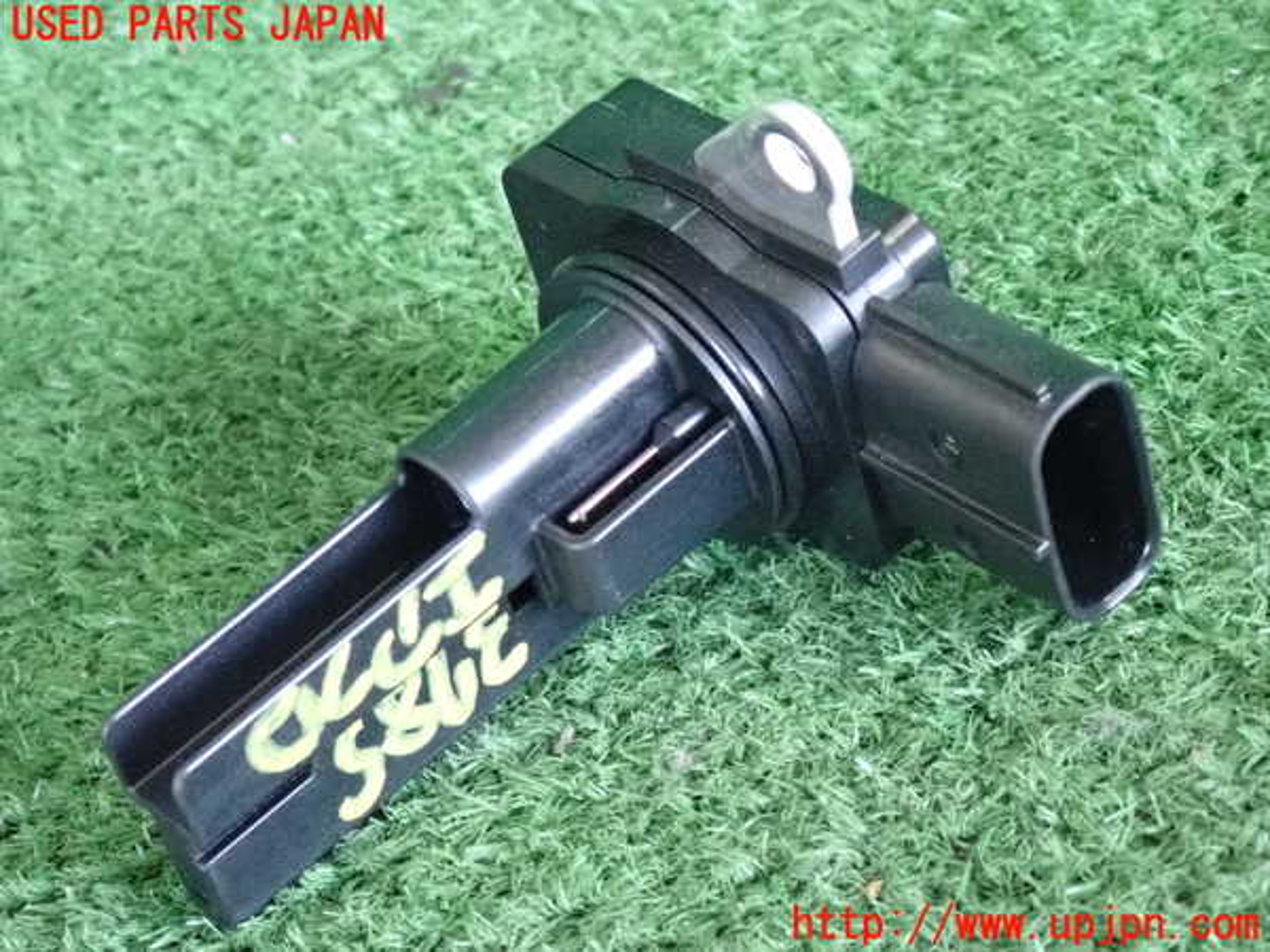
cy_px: 476
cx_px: 635
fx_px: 3669
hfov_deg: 19.6
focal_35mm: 100
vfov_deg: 14.8
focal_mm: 18
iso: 4000
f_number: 4.9
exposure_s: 1/125
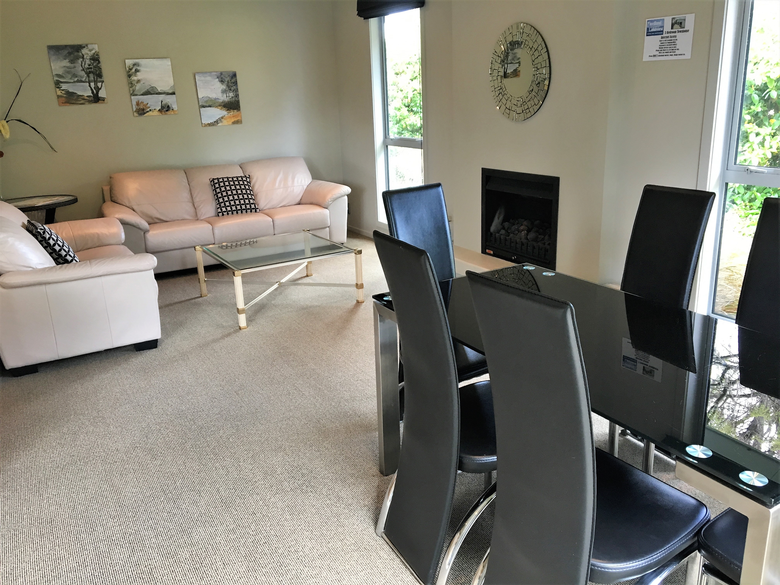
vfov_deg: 48.2
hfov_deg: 61.7
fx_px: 653
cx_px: 390
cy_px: 292
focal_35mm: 29
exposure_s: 1/33
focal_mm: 4.15
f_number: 2.2
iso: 125
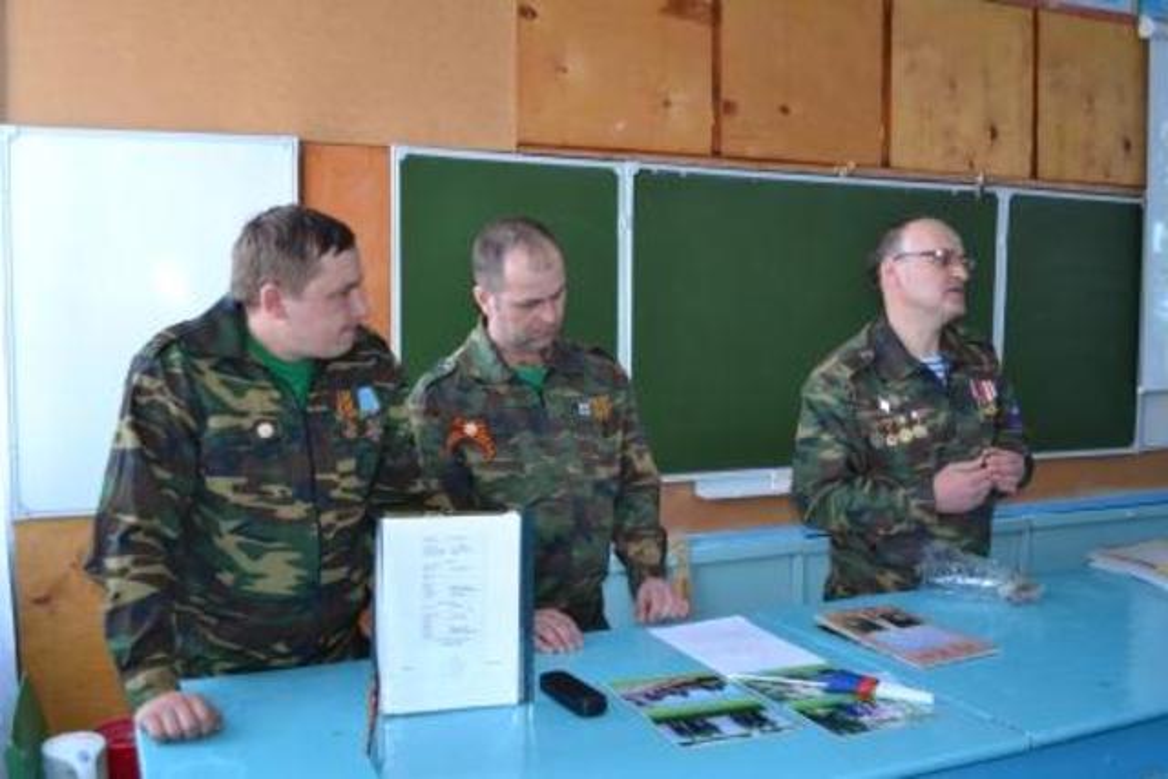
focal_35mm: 33
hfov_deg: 57.2
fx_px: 1071
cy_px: 390
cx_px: 584
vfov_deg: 40.0
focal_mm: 22
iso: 720
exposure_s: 1/60
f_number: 4
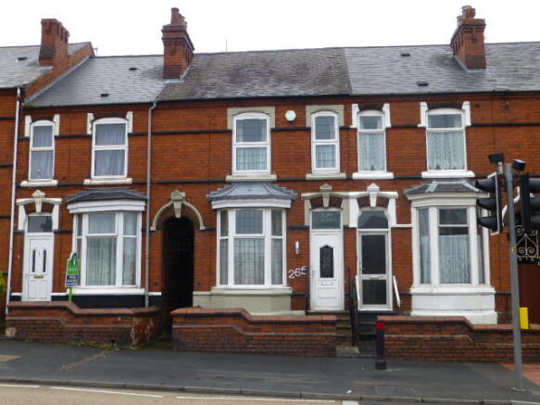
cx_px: 270
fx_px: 608
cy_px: 202
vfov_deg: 36.8
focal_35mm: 39
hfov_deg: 47.9
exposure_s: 1/200
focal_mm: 6.9
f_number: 3.9
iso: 100
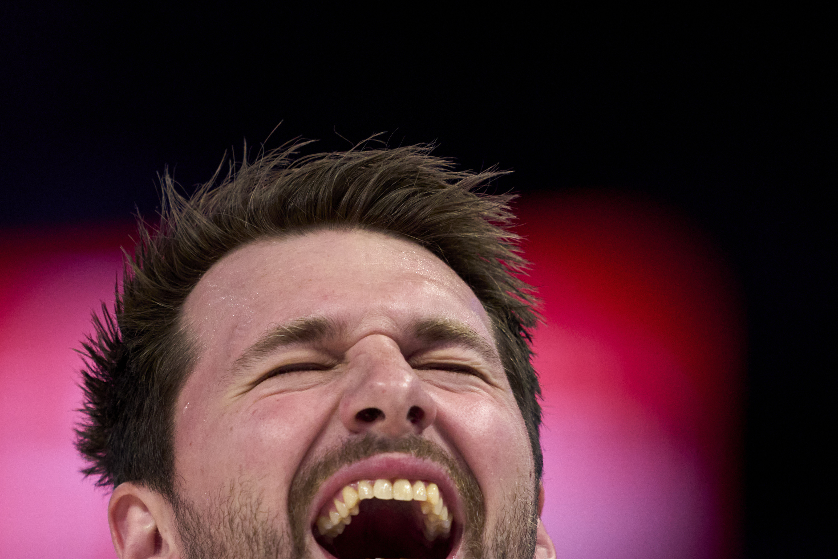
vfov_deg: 1.4
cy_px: 648
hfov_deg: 2.1
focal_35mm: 971
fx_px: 22602
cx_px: 334
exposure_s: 1/1250
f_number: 2.8
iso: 2500
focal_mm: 400
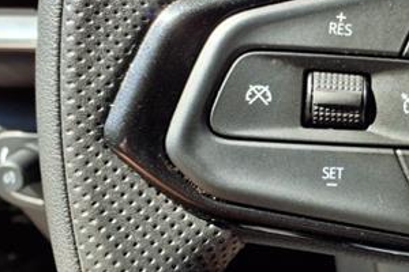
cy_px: 113
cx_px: 423
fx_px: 682
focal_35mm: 60
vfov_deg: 22.6
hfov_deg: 30.7
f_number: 1.9
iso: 40
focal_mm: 3.58
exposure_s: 1/526
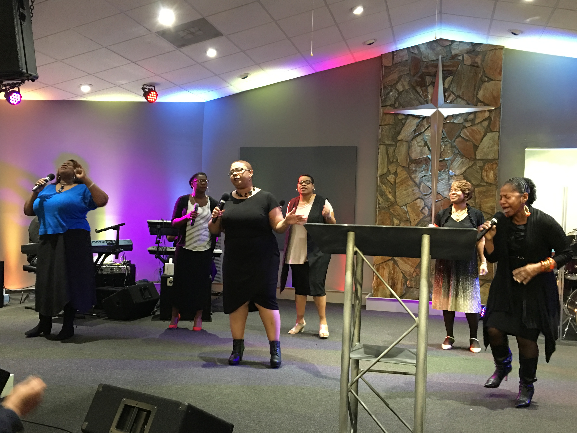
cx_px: 276
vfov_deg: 42.9
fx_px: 550
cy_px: 241
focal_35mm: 33
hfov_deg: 55.3
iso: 64
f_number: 2.2
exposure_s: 1/4
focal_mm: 4.15
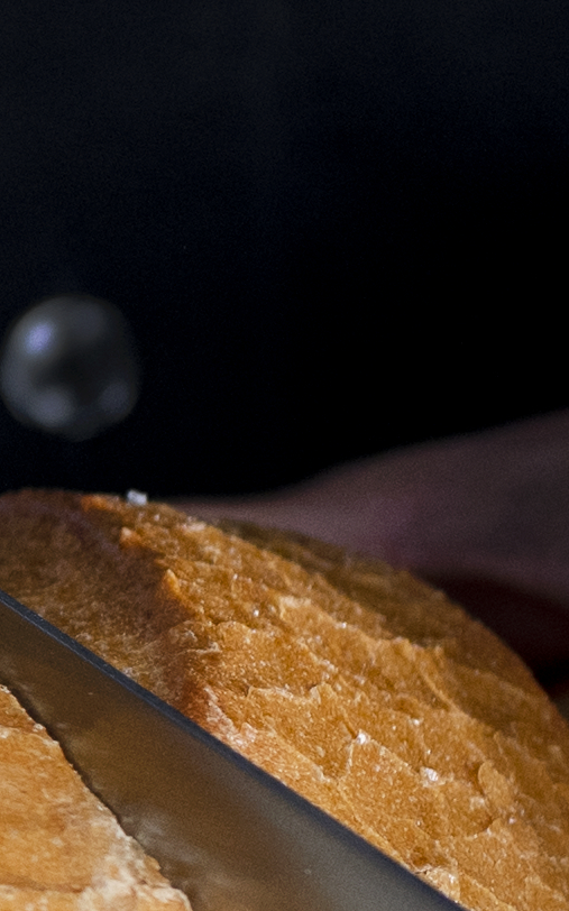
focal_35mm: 881
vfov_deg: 2.4
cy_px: 10
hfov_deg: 1.5
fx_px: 21874
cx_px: -2802
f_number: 2.8
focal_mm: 85
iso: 64
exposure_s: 1/250
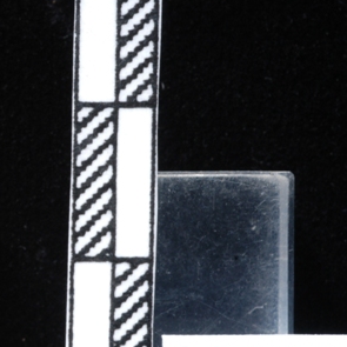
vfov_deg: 8.5
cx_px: -73
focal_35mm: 207
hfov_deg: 8.4
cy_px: 203
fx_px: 2348
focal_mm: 60
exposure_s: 1/100
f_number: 18
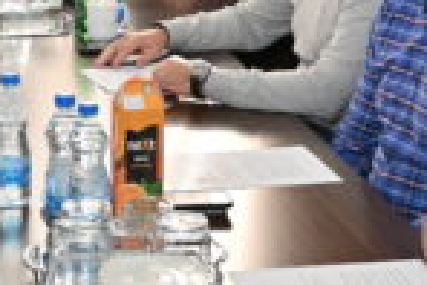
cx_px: 89
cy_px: -29
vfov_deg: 10.9
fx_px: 1484
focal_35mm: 125
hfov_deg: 16.3
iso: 200
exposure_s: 1/160
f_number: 4
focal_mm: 24
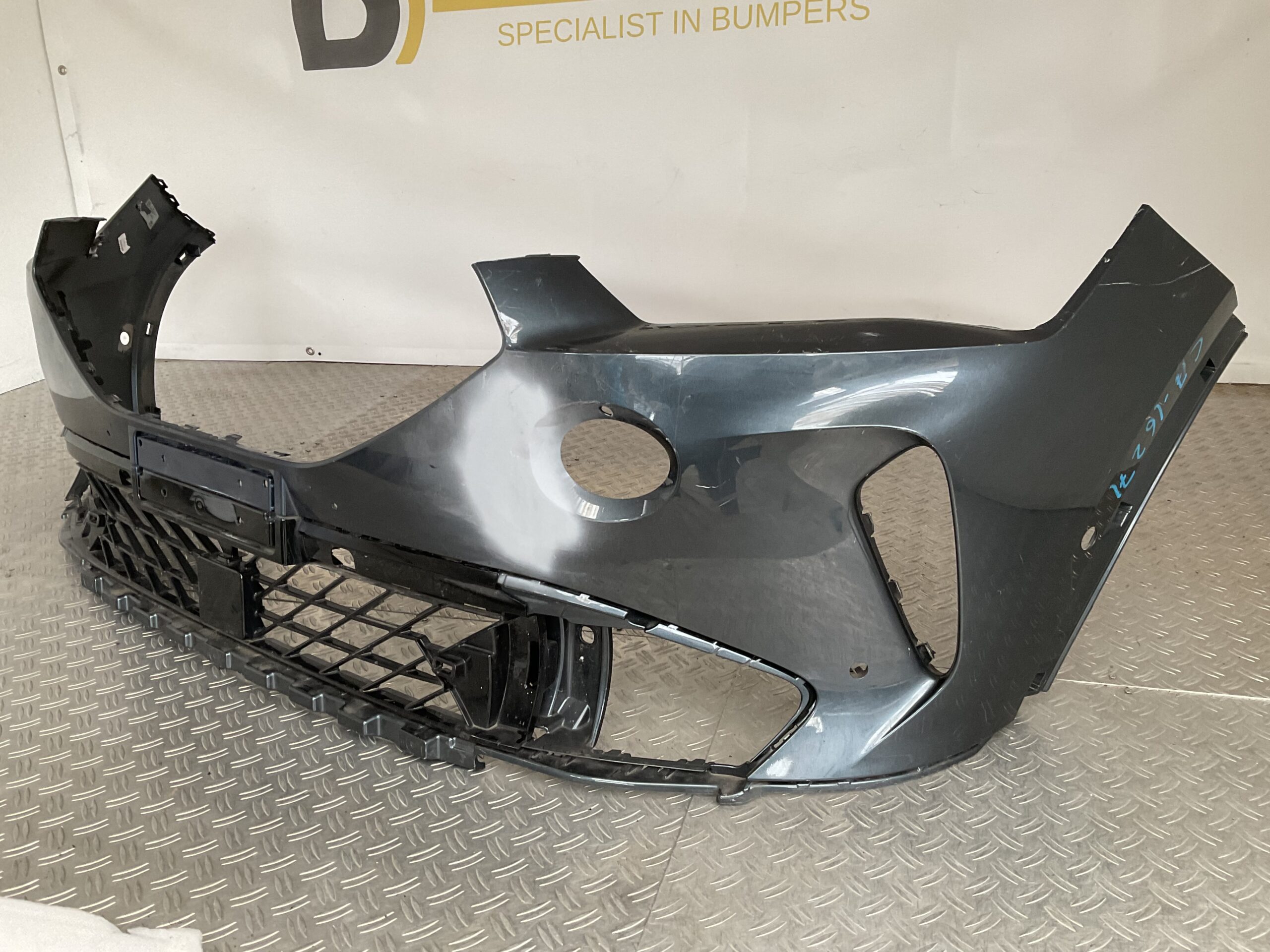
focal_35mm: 29
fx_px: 1064
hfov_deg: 61.7
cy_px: 476
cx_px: 635
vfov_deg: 48.2
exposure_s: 1/60
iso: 64
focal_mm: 3
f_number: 1.8
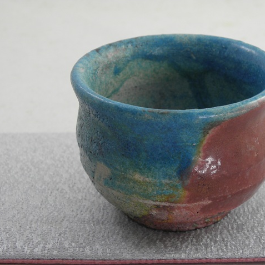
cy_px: 132
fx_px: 606
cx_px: 172
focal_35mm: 70
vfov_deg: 24.7
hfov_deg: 24.6
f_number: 3.6
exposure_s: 1/13
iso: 125
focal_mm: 10.65
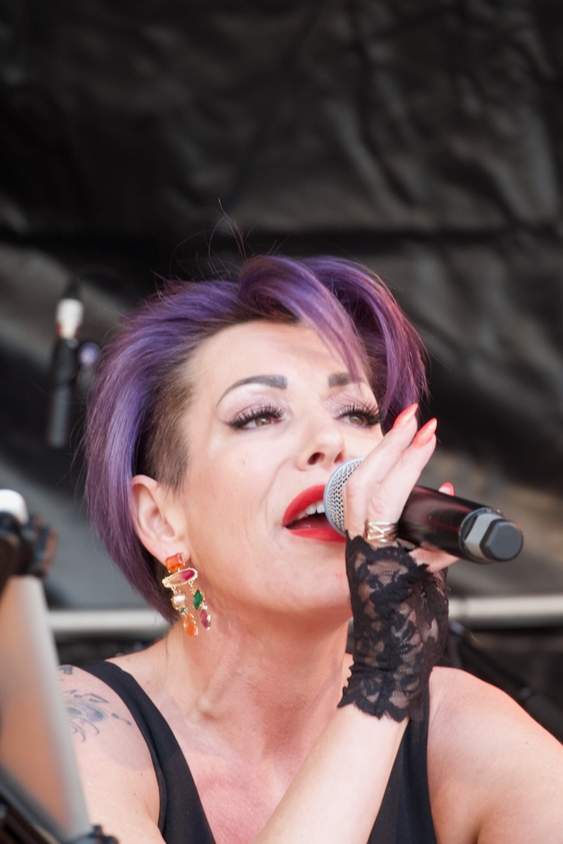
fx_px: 5580
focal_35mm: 238
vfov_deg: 8.6
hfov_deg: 5.8
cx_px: 282
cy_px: 422
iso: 800
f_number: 4
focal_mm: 87.11
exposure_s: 1/250
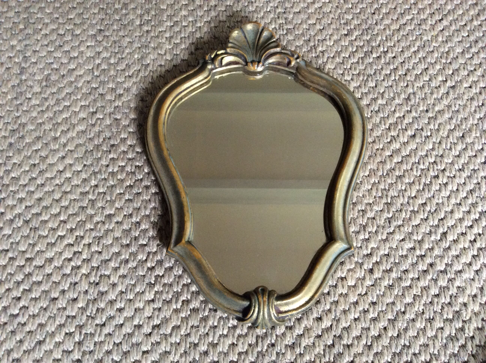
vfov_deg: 44.1
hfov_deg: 56.9
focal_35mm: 32
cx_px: 243
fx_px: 449
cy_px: 182
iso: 200
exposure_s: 1/25
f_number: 2.4
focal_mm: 3.3
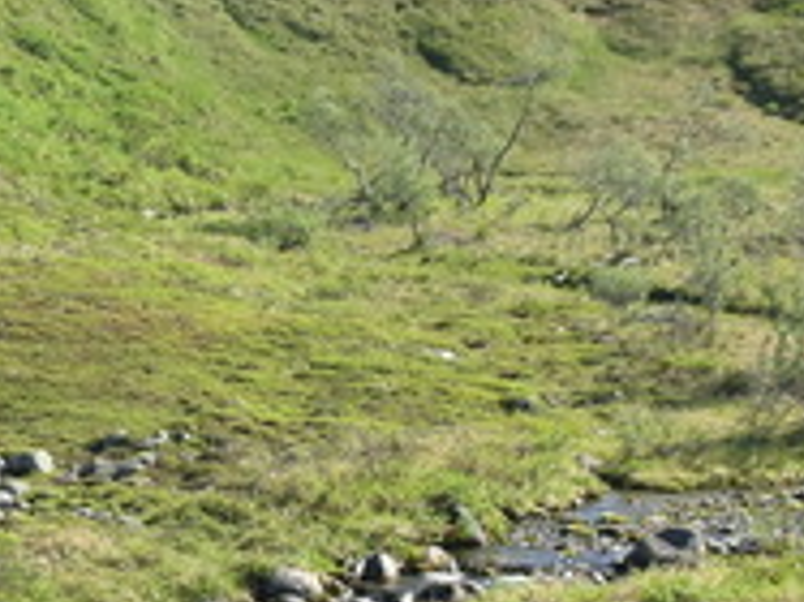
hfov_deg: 13.7
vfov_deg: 10.4
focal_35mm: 142
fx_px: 3296
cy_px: 484
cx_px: -4
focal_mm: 11.1
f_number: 6.2
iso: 50
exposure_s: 1/141
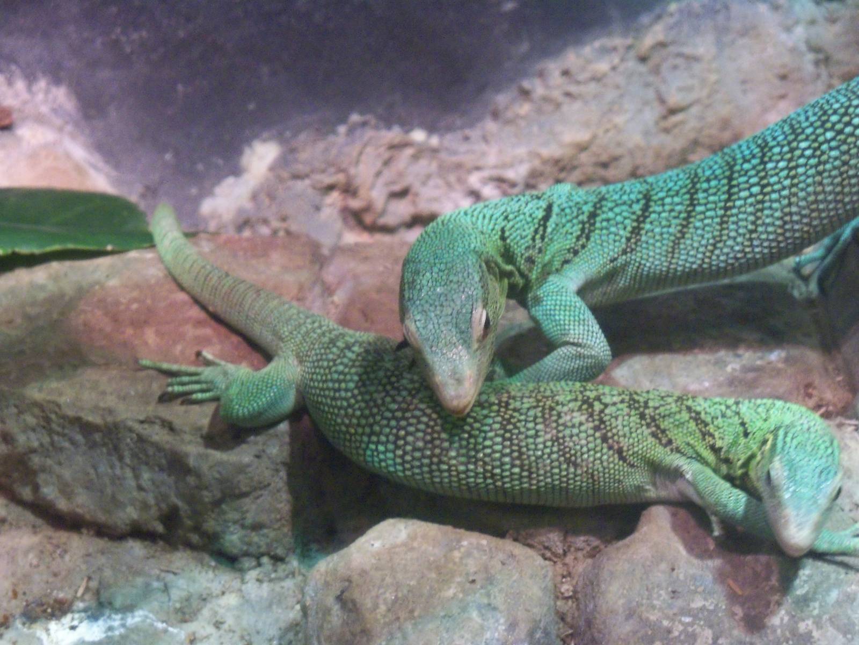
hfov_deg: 21.3
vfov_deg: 16.1
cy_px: 322
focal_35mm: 92
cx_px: 430
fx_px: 2283
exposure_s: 1/4
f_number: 4.2
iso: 400
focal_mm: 16.3
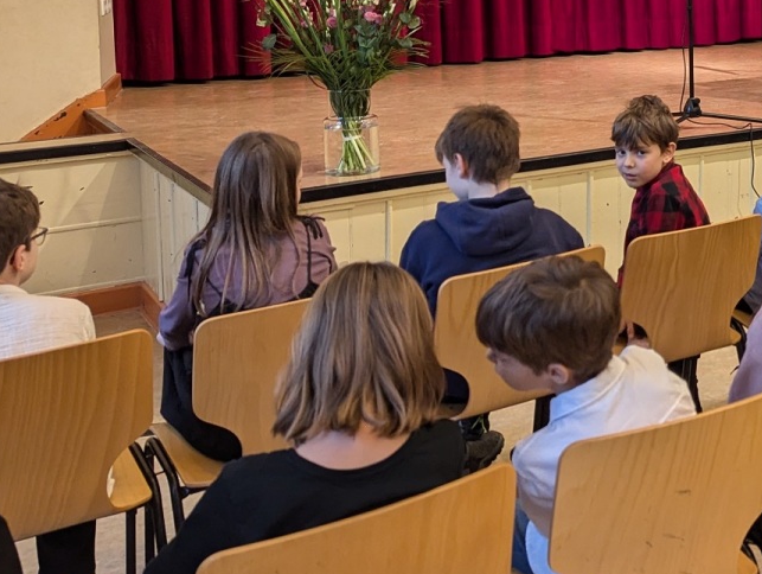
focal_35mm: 56
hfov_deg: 30.4
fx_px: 1234
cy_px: 9
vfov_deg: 25.0
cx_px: 853
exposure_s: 1/100
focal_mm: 6.81
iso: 306
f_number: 1.85
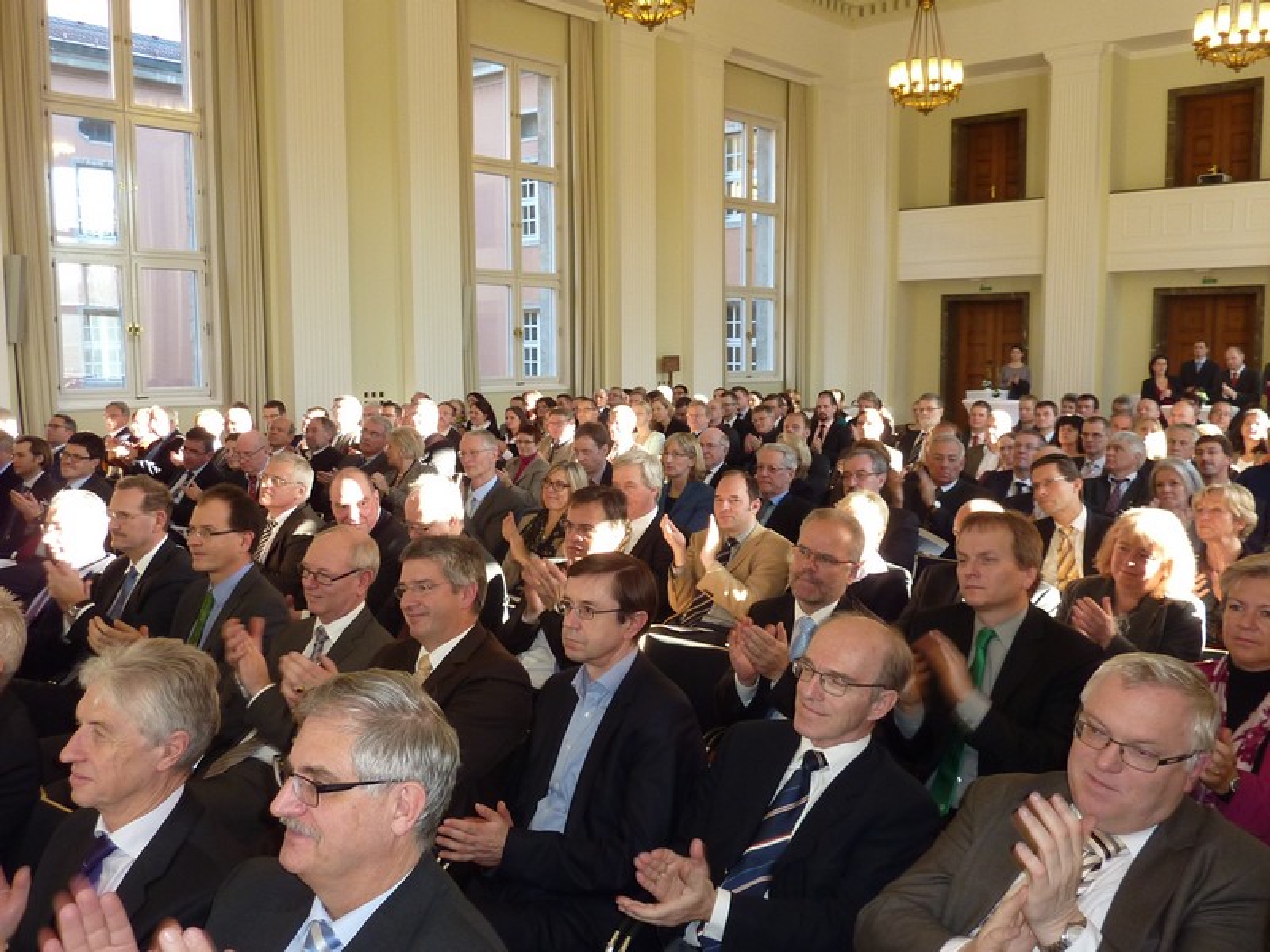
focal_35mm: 30
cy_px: 476
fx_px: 1101
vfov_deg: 46.8
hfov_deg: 60.0
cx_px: 635
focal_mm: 4.1
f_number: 3.3
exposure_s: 1/30
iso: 160
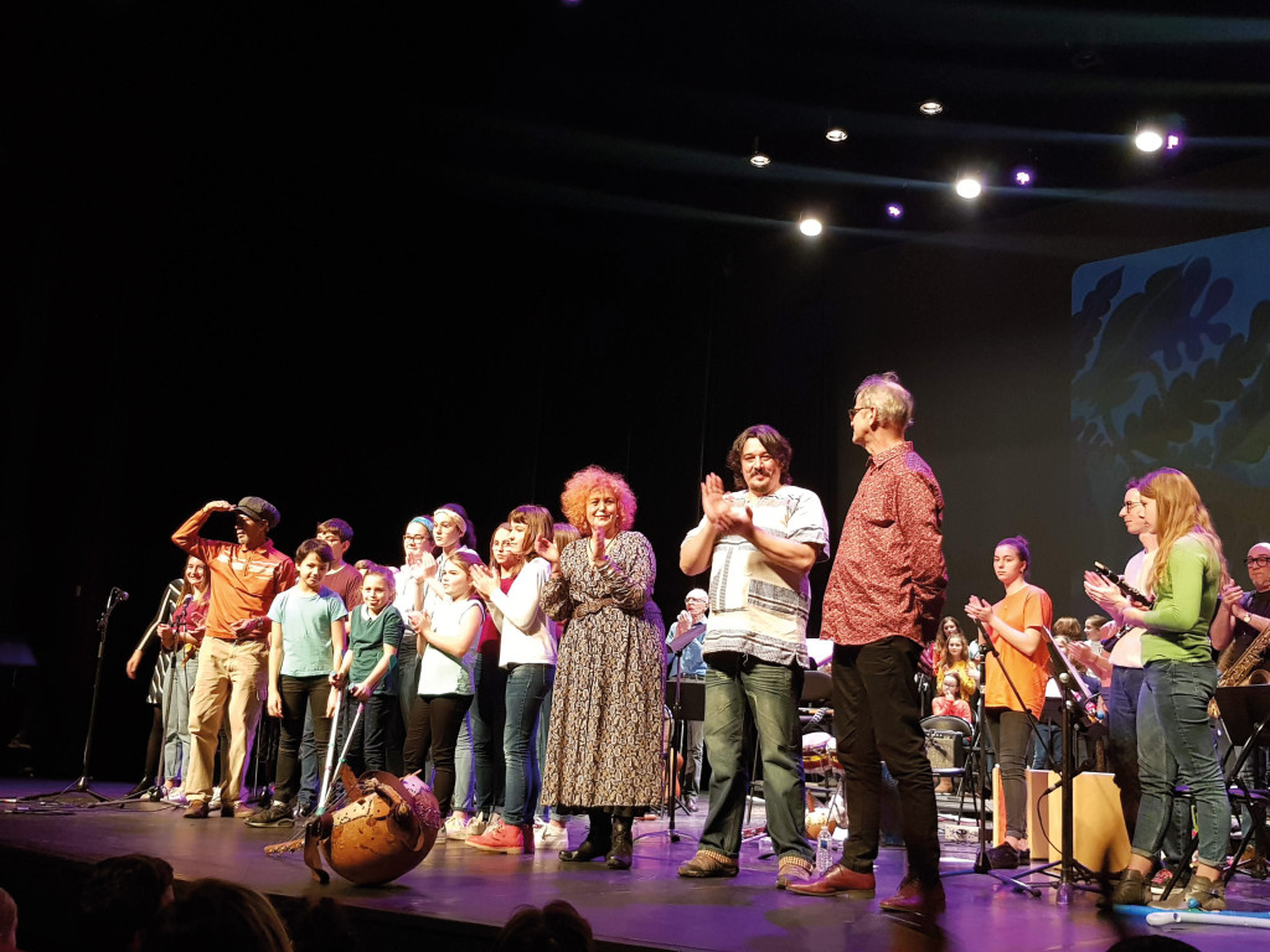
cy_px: 476
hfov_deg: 67.3
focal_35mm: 26
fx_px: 954
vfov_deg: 53.1
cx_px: 635
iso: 250
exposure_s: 1/33
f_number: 1.7
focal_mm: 4.3
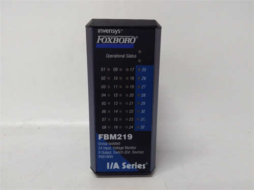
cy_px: 95
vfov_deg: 51.4
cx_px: 127
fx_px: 198
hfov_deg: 65.3
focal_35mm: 27
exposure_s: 1/33
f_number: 2
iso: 188
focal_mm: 3.79
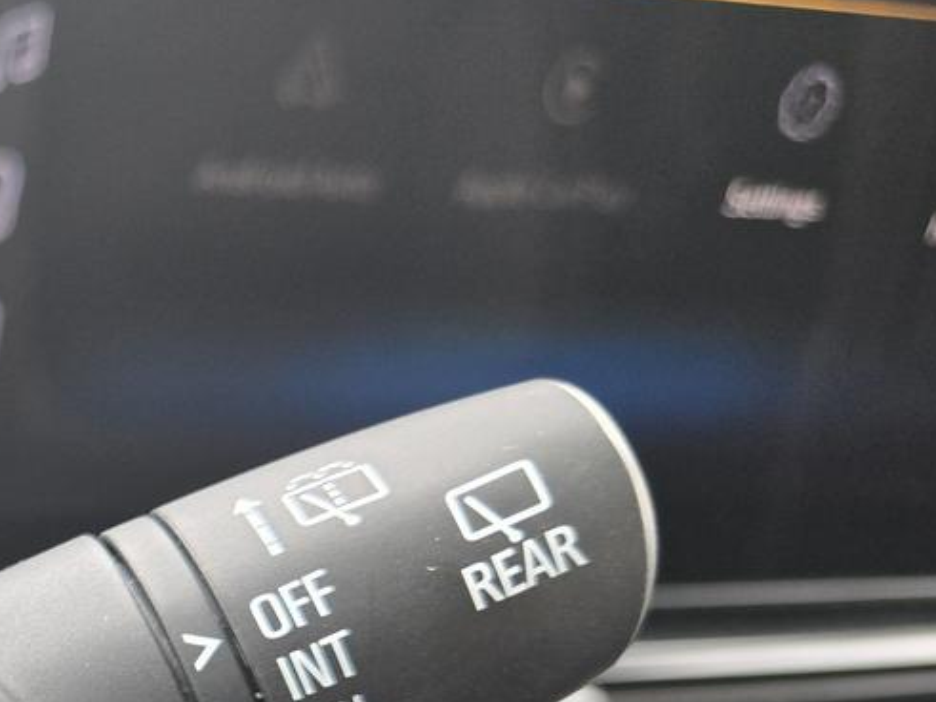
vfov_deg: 23.1
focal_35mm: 60
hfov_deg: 27.5
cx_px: -244
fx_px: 1622
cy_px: 752
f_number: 1.8
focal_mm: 5.4
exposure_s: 1/180
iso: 80
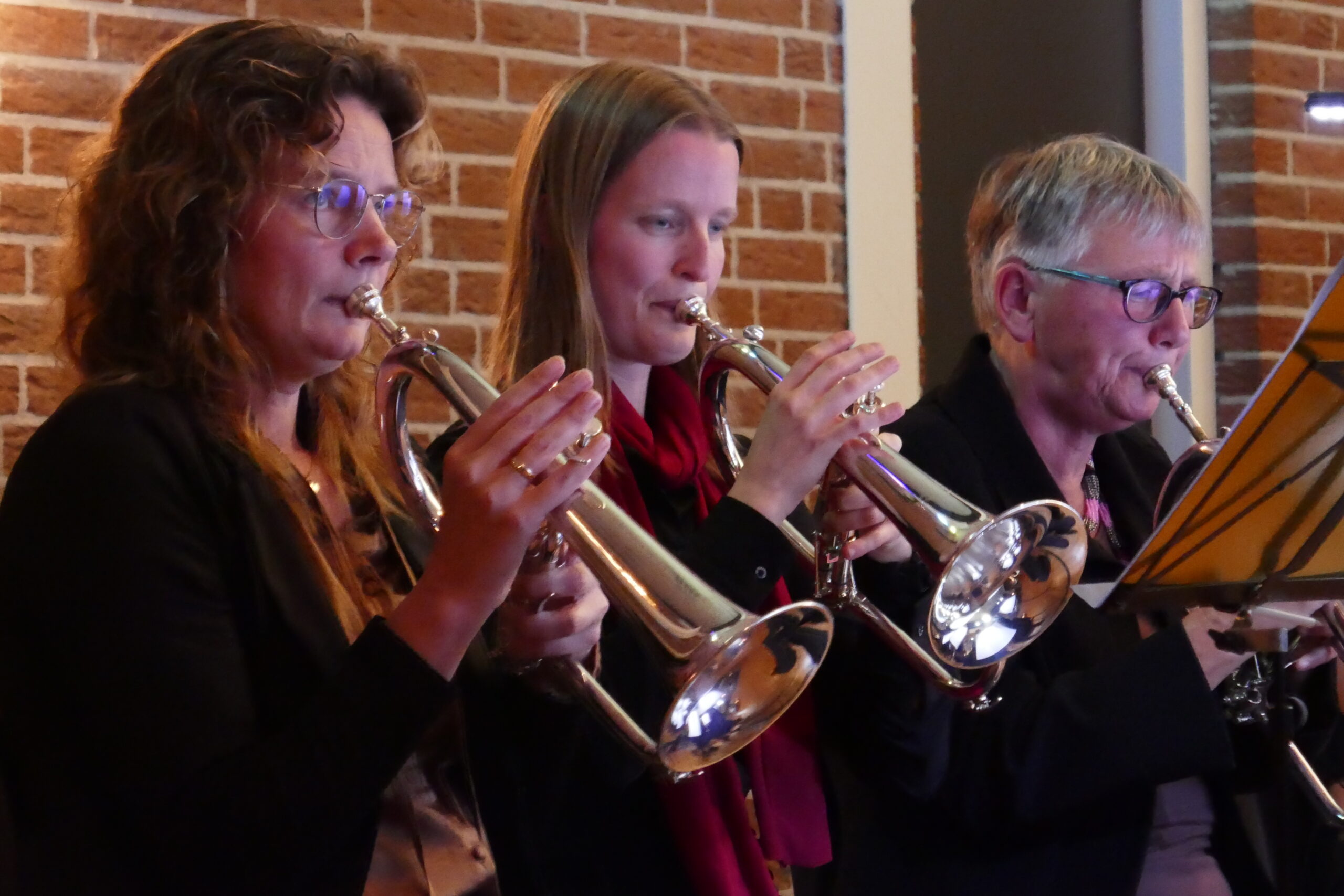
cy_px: 448
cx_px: 672
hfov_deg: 11.5
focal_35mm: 179
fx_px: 6683
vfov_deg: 7.7
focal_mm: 59.3
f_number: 5.9
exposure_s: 1/10
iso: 6400
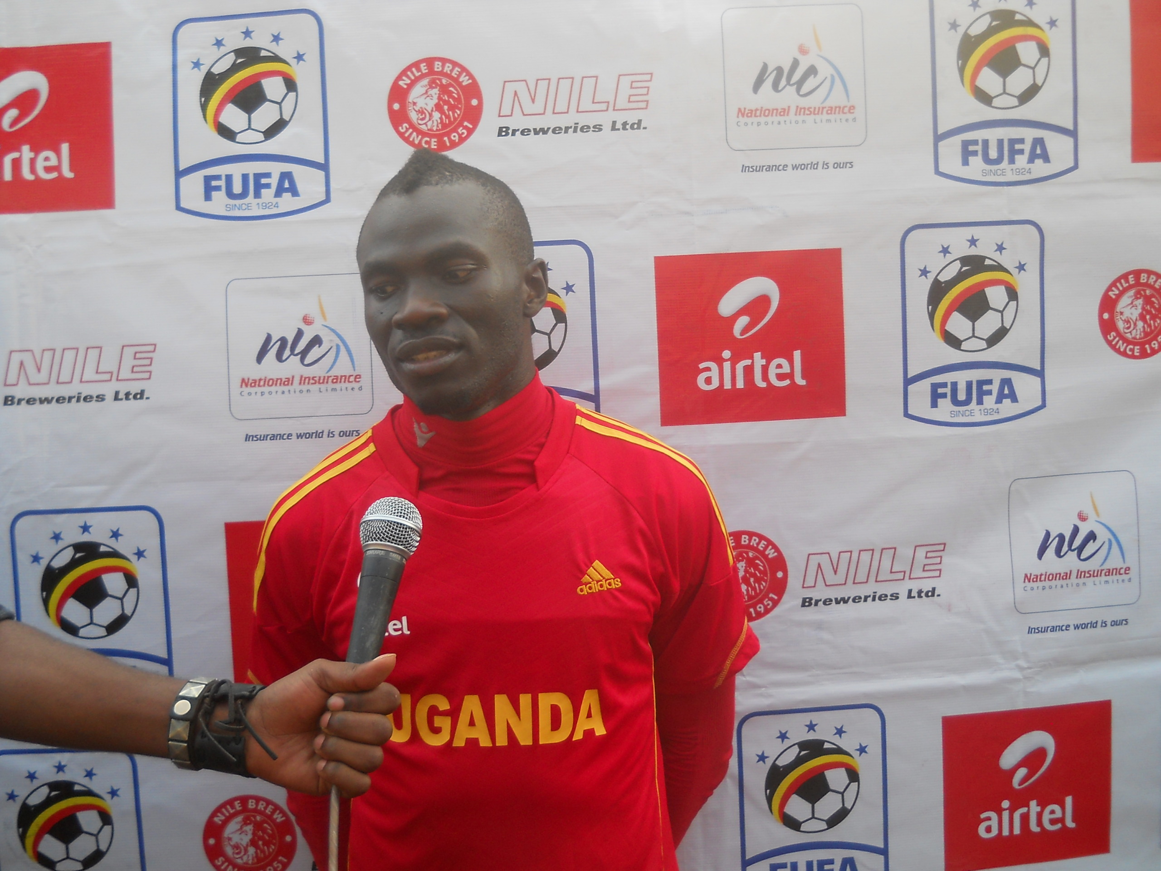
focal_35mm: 41
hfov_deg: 45.8
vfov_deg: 35.1
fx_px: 1375
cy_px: 436
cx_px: 580
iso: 80
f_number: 3.1
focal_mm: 6.72
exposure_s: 1/80
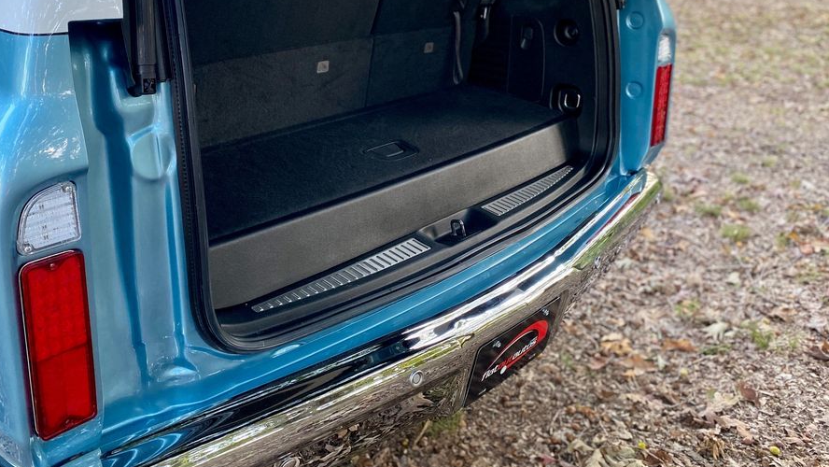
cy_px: 107
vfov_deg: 33.9
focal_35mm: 34
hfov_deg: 57.9
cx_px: 372
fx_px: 748
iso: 125
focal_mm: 4.25
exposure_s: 1/121
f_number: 1.8
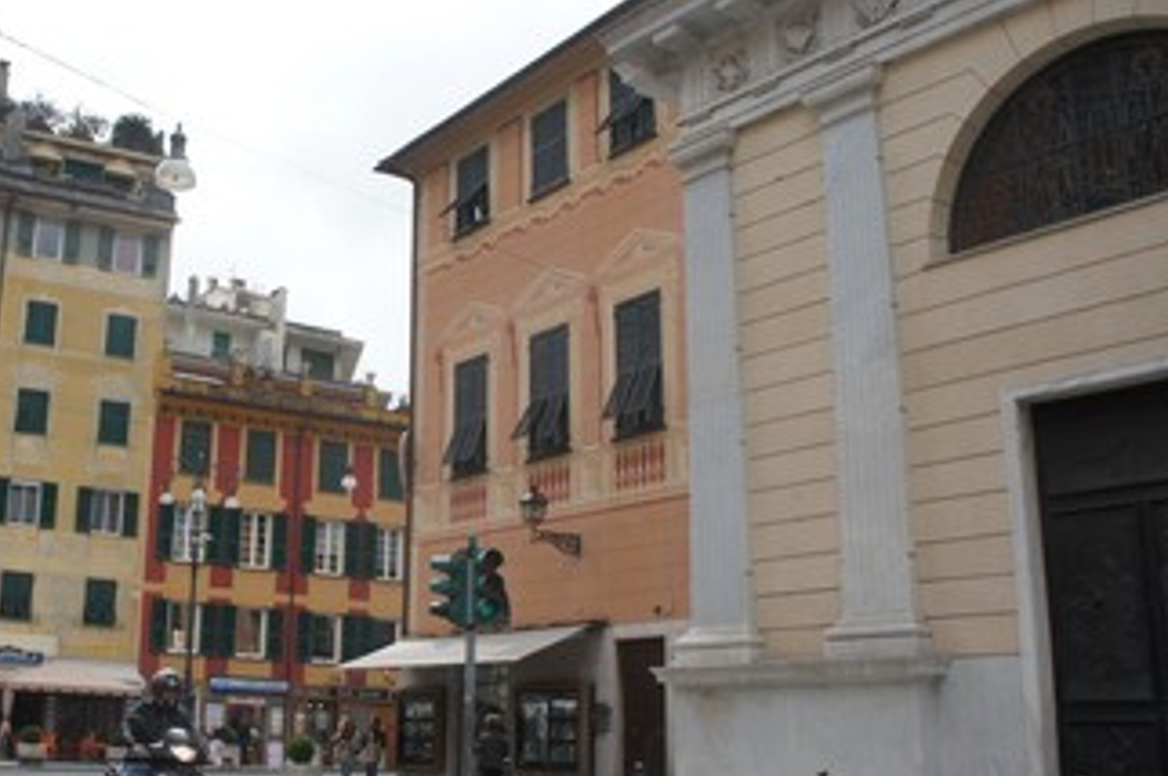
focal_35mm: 41
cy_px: 406
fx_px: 1320
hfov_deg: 46.9
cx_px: 374
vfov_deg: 32.8
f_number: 8
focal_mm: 19
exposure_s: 1/250
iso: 200
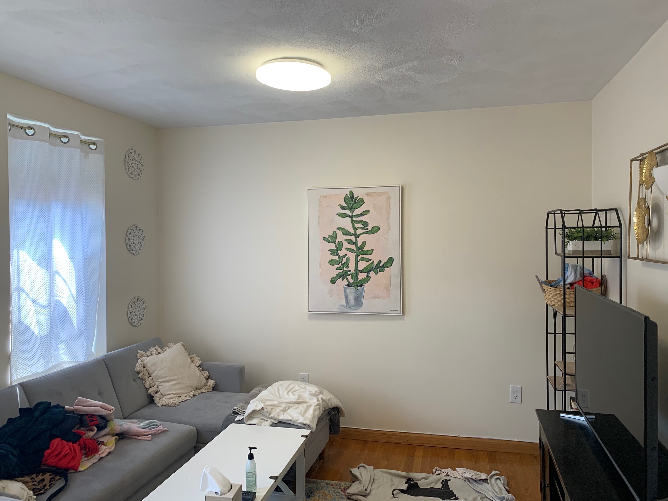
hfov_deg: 67.3
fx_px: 502
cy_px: 250
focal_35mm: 26
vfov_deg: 53.1
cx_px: 334
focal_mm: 4.25
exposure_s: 1/120
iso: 80
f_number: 1.8
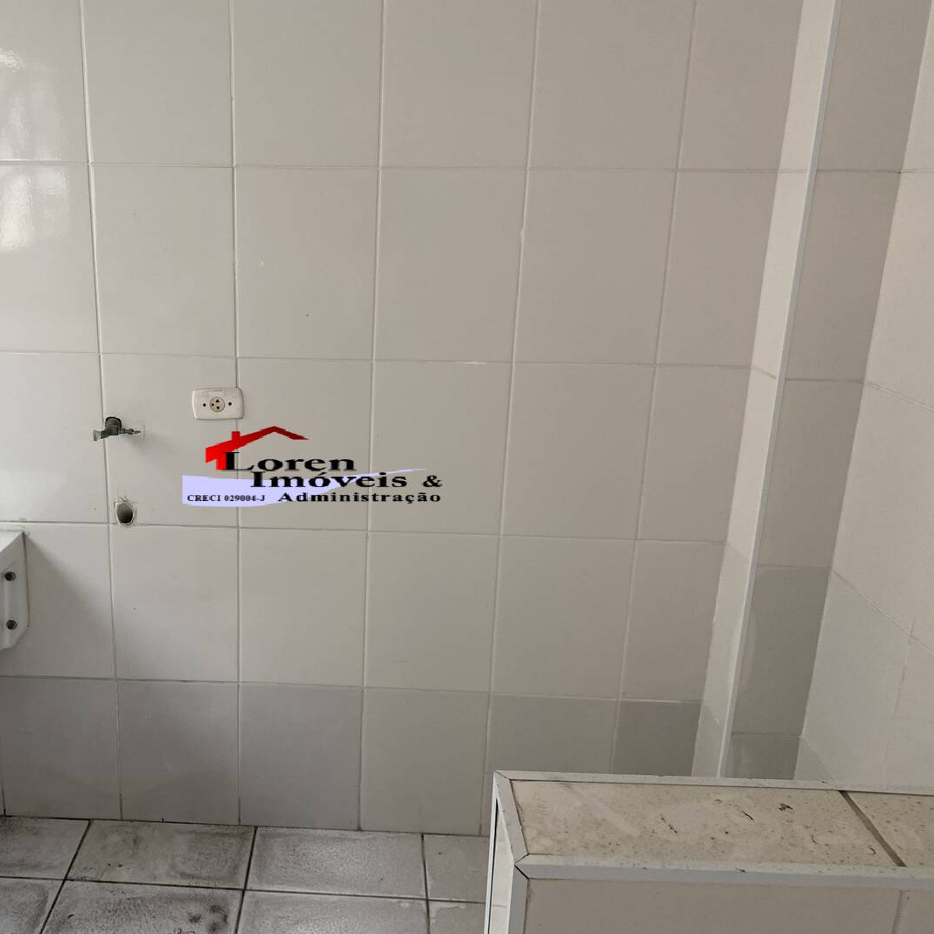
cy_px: 464
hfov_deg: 51.6
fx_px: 946
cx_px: 313
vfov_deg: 52.5
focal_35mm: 31
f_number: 1.8
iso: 125
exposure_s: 1/113
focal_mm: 4.25
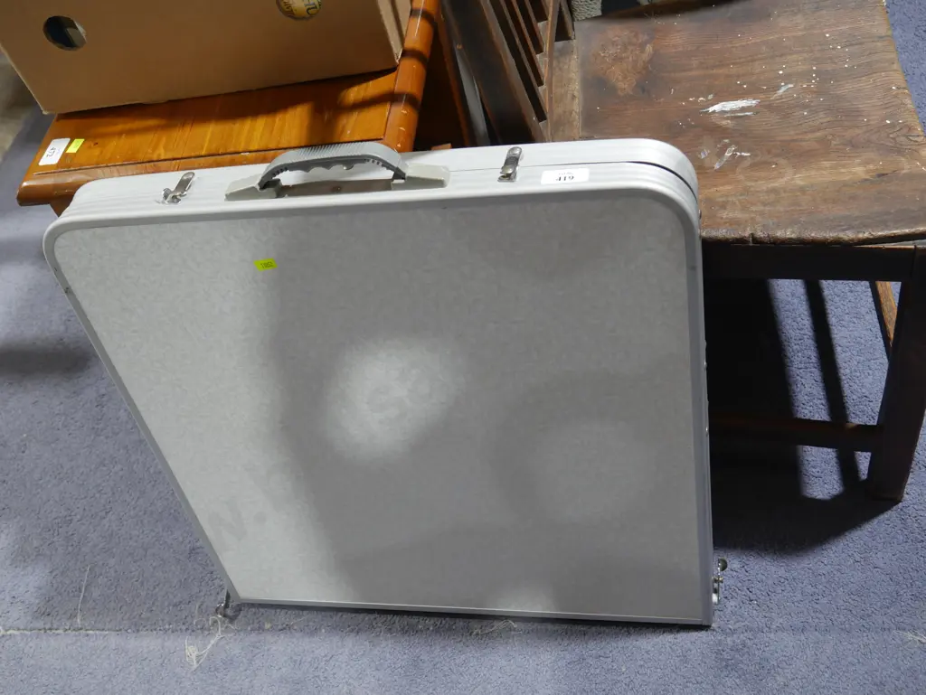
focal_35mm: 40
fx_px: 1071
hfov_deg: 46.8
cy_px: 348
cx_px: 463
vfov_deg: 36.0
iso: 640
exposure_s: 1/60
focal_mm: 20
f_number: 4.4
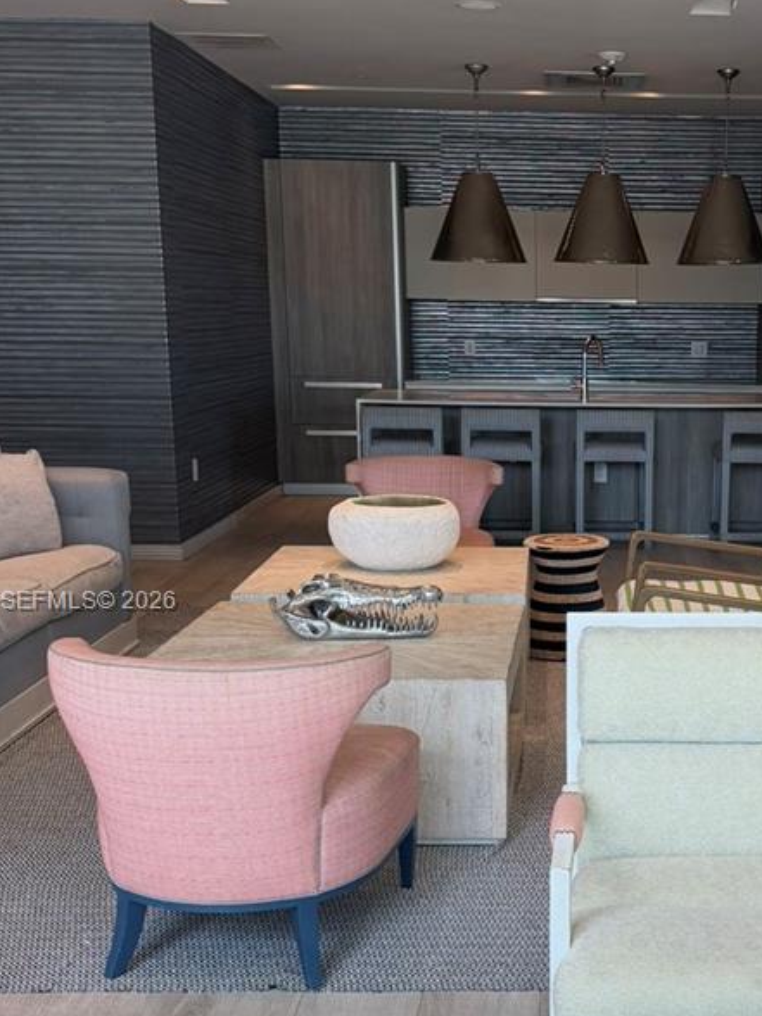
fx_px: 1438
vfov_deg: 38.8
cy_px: 603
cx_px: 634
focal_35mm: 49
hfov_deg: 28.9
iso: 200
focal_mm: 6.76
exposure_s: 1/225
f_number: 1.78
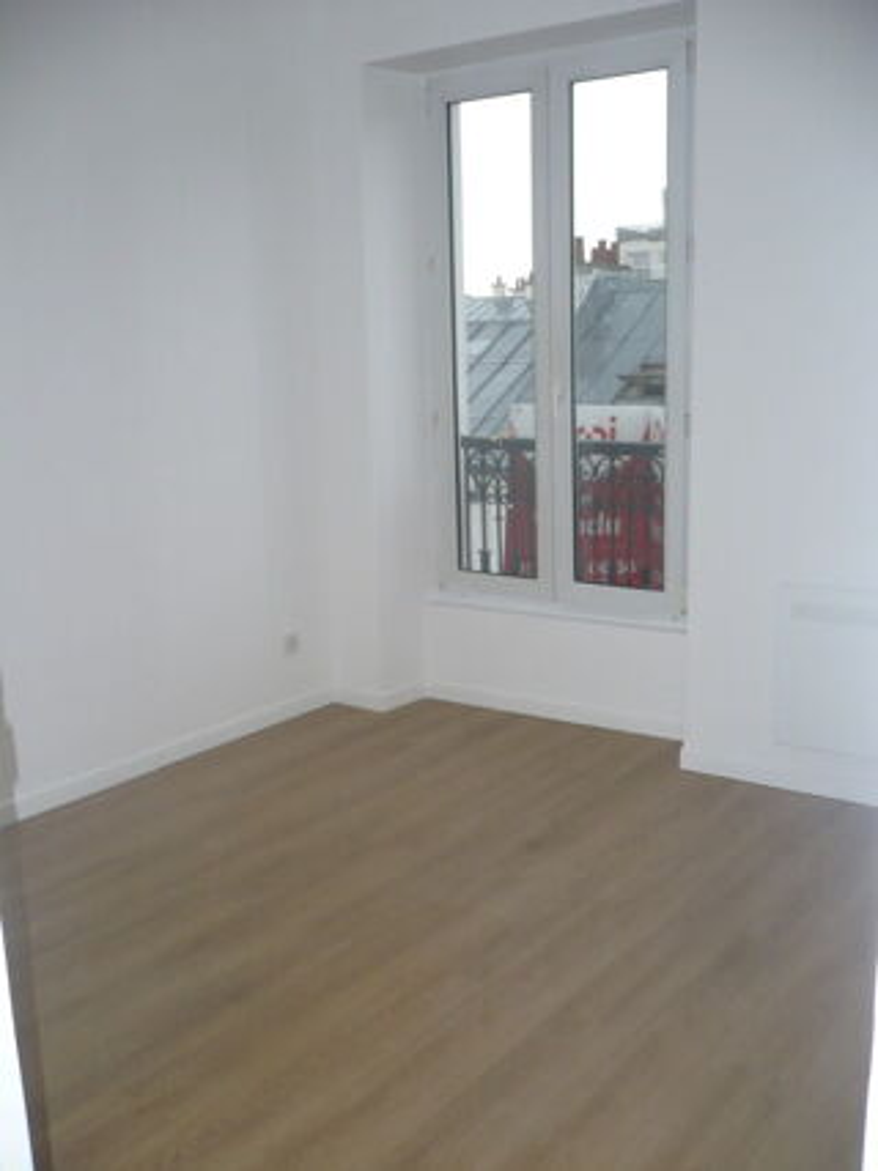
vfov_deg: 52.6
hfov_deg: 40.7
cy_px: 586
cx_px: 439
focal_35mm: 35
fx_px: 1184
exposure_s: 1/30
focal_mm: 5.8
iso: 200
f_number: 2.8
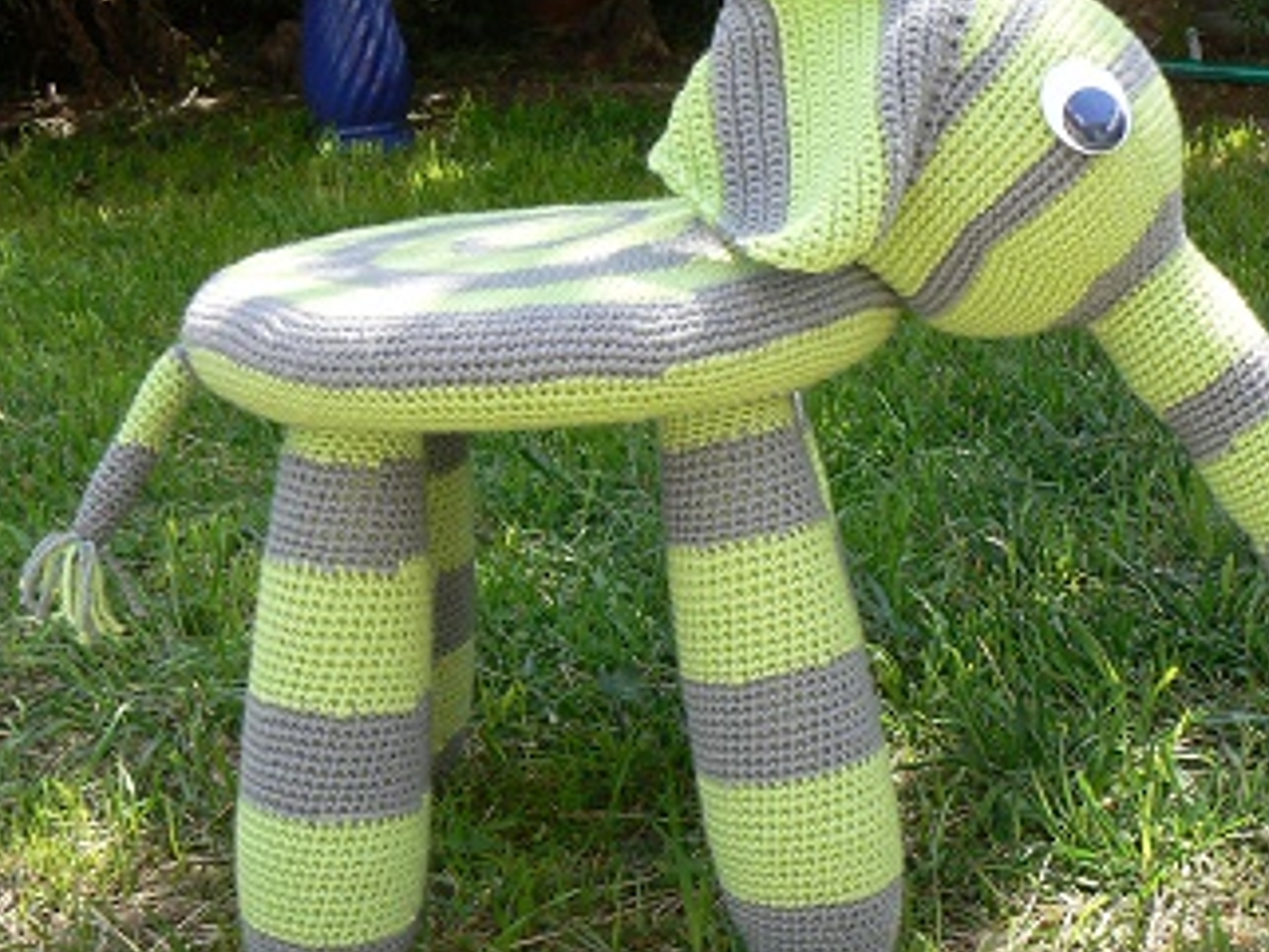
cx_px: 668
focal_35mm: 56
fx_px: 2054
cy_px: 436
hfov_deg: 34.3
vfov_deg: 26.1
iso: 80
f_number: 5.6
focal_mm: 6
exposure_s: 1/125
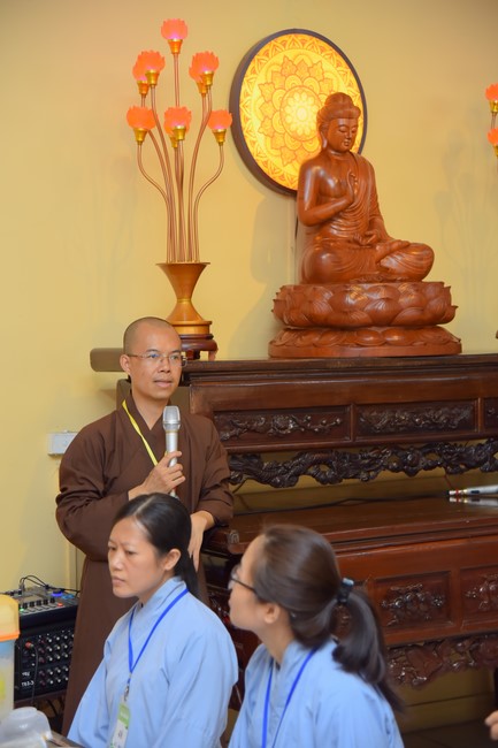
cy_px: 374
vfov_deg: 27.0
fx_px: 1557
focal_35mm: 75
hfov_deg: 18.2
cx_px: 249
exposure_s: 1/125
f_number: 4.5
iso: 800
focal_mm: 75
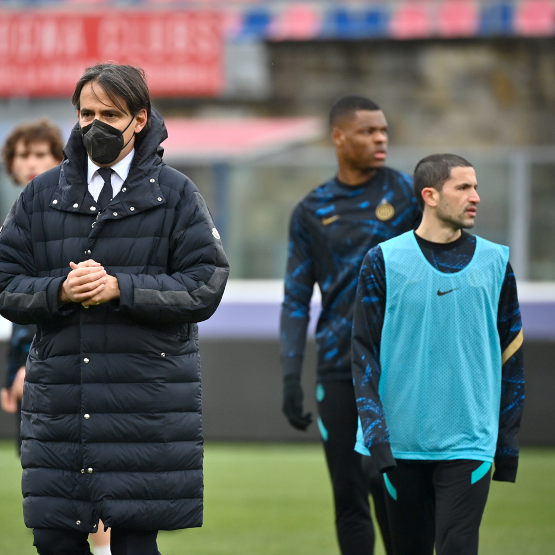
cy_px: 278
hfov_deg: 3.7
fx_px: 8580
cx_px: 145
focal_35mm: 473
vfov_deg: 3.7
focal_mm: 370
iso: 500
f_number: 4
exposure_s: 1/1250
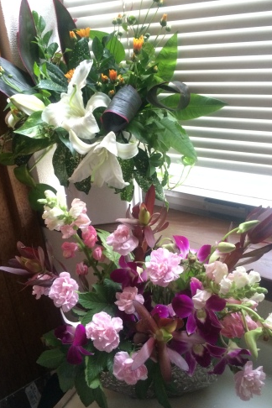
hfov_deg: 42.3
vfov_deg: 60.3
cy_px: 201
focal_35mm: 31
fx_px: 351
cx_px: 133
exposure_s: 1/30
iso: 200
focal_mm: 4.15
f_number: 2.2
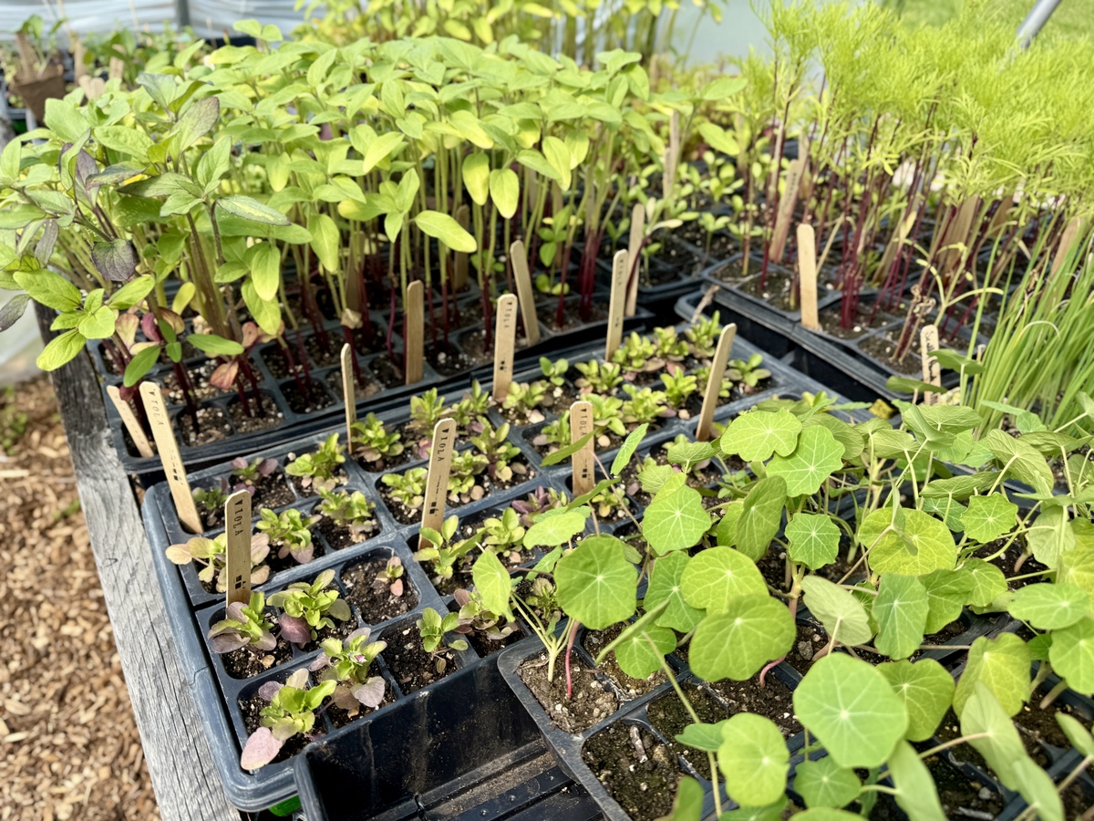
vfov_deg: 56.8
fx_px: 758
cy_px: 410
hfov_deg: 71.6
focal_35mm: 24
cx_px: 547
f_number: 1.78
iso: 80
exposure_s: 1/2299
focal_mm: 6.76
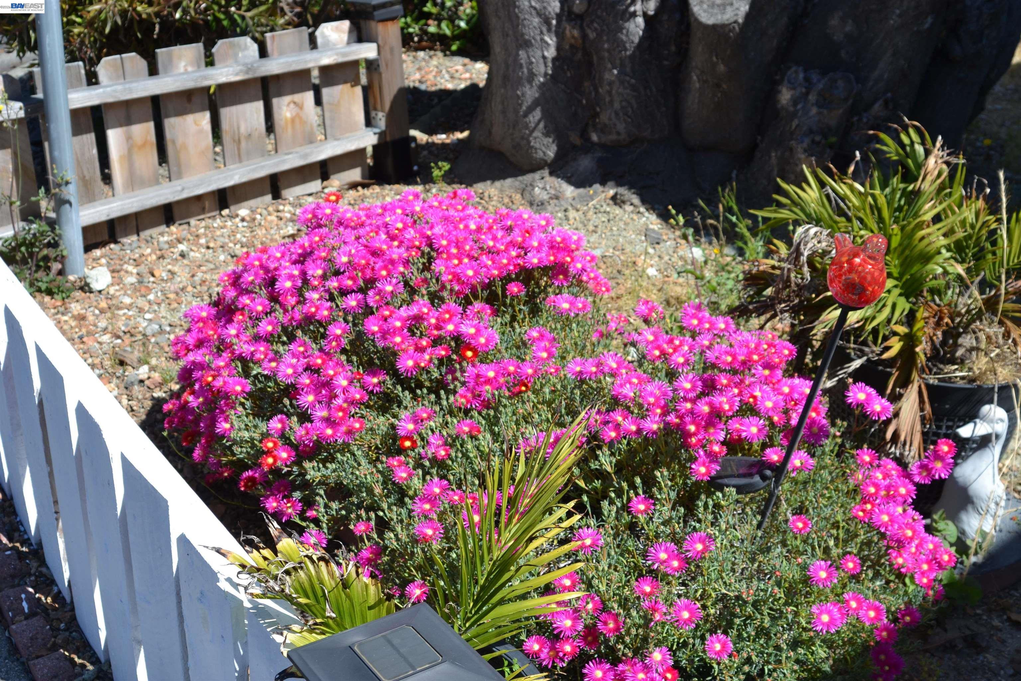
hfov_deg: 46.4
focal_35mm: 42
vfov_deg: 31.9
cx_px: 510
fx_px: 1191
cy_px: 340
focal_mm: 28
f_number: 7.1
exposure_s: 1/200
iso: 100
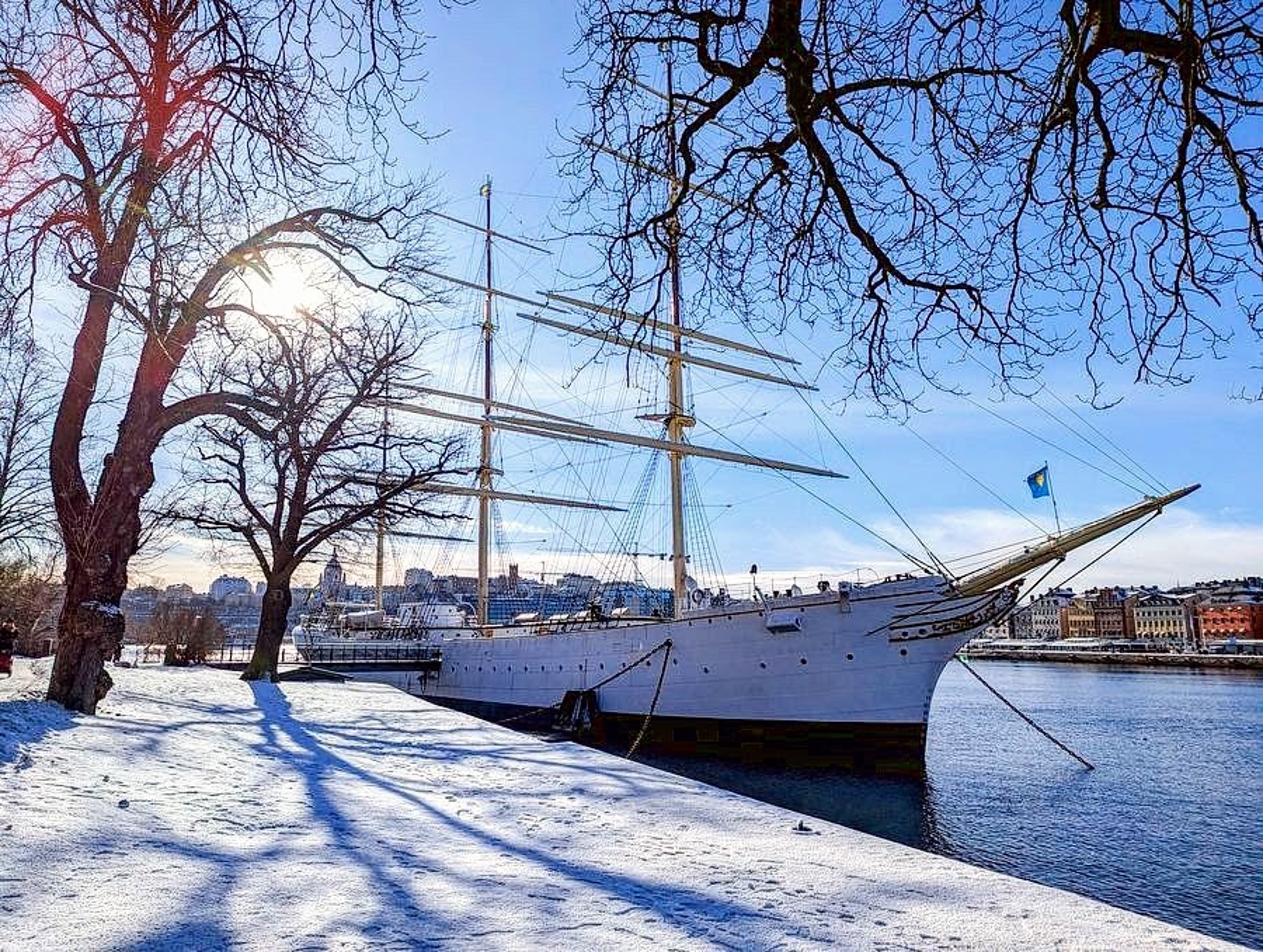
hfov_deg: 71.5
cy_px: 476
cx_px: 632
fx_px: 877
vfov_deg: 57.0
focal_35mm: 24
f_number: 1.85
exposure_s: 1/7092
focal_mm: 6.81
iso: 46
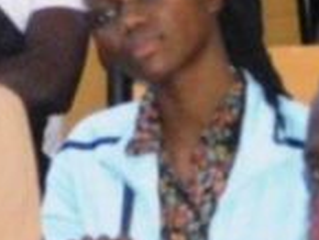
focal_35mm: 375
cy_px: -269
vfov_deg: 3.9
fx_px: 3459
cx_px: -295
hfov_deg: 5.2
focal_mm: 12.6
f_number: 4.3
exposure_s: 1/30
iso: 1000
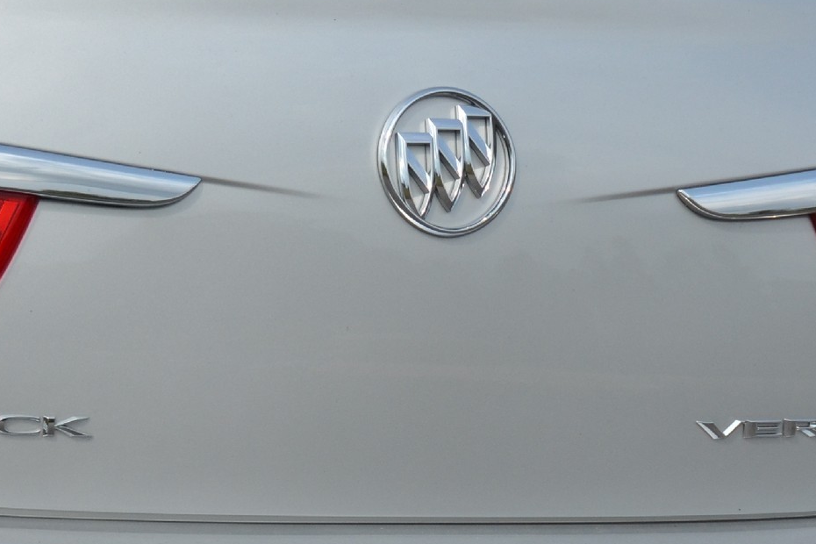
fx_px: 8205
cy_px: 434
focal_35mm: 362
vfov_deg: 3.8
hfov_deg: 5.7
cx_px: 248
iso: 400
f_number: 7.1
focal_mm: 90
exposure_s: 1/1600
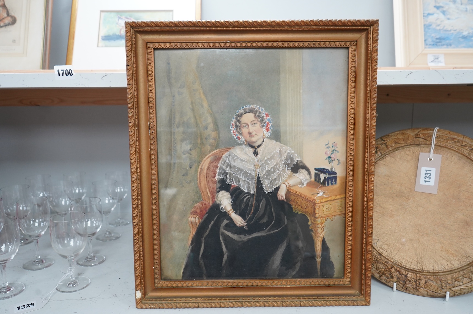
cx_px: 236
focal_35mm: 28
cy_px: 157
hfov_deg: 65.5
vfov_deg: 46.3
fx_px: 368
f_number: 5.6
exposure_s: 1/125
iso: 2500
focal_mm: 28
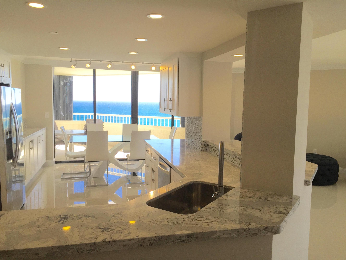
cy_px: 130
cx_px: 173
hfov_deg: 61.7
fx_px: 290
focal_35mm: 29
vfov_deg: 48.2
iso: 32
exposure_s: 1/273
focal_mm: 4.15
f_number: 2.2
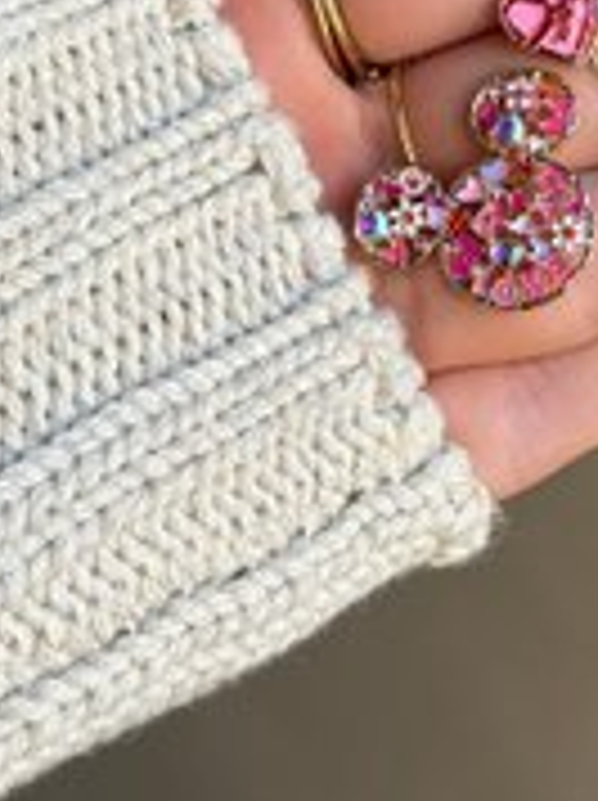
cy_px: 68
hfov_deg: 13.5
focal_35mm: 108
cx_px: 602
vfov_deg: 17.9
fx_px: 2494
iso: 50
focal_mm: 6.76
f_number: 1.78
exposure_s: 1/177
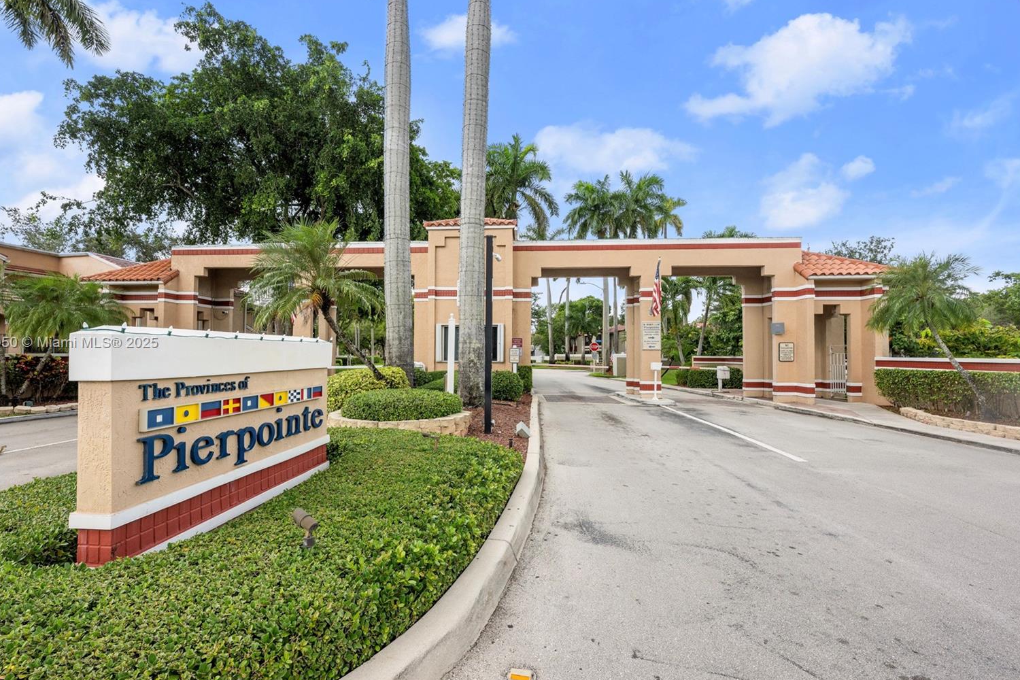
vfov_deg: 71.9
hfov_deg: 94.8
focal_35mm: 17
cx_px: 484
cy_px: 343
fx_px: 468
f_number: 8
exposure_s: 1/200
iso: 125
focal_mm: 15.5
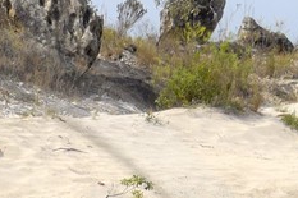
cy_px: 528
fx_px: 1191
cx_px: -175
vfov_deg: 8.4
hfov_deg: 13.3
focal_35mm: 144
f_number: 8
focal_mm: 14
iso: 100
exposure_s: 1/320
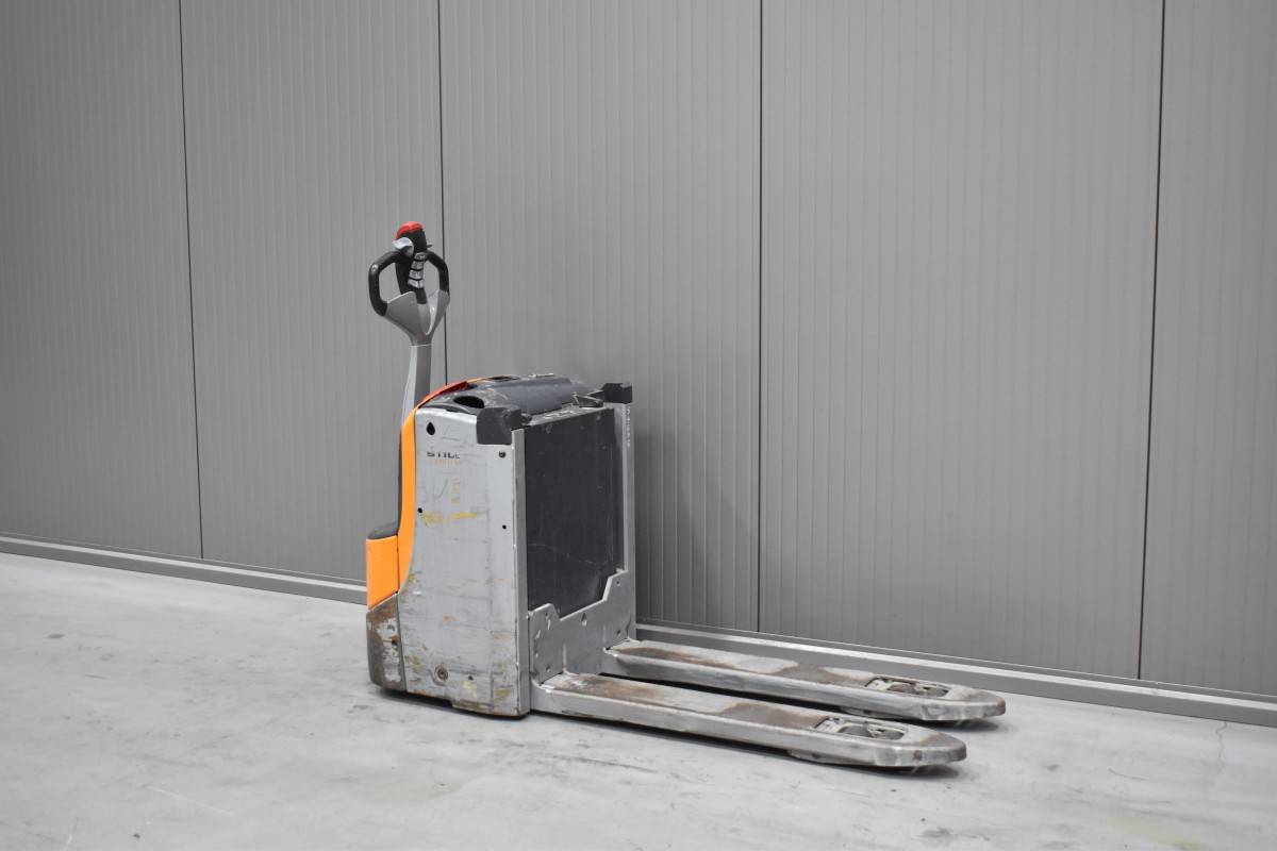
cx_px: 638
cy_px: 426
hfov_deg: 46.4
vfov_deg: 31.9
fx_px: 1490
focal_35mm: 42
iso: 1600
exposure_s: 1/60
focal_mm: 28
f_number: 4.2
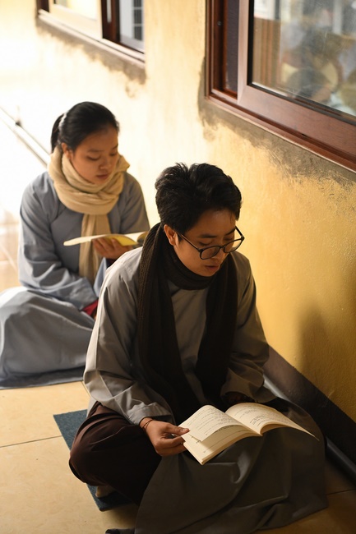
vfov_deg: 28.9
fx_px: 1039
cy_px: 267
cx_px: 178
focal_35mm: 70
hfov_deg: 19.4
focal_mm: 70
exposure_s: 1/125
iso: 5000
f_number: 2.8
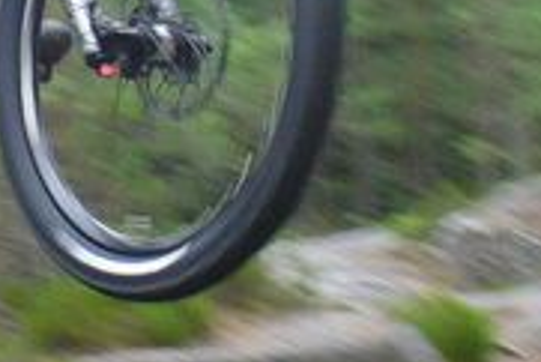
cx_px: 19
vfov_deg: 8.9
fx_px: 2316
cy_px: 84
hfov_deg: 13.2
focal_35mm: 154
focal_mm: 6.1
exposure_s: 1/50
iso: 200
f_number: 2.8
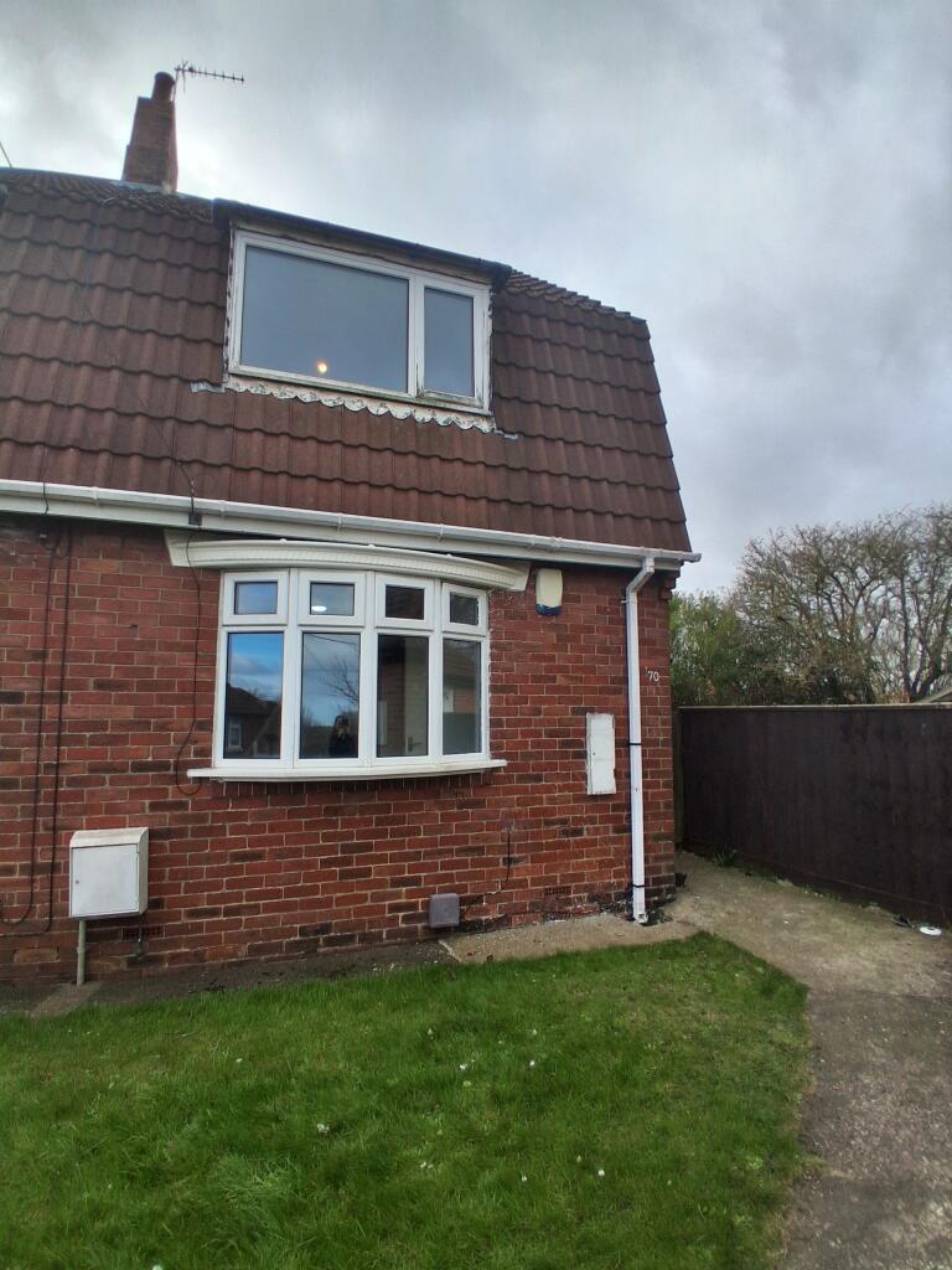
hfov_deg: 74.7
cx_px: 476
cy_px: 635
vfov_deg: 91.0
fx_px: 623
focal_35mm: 17
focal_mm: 1.4
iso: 50
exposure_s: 1/1449
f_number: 2.2
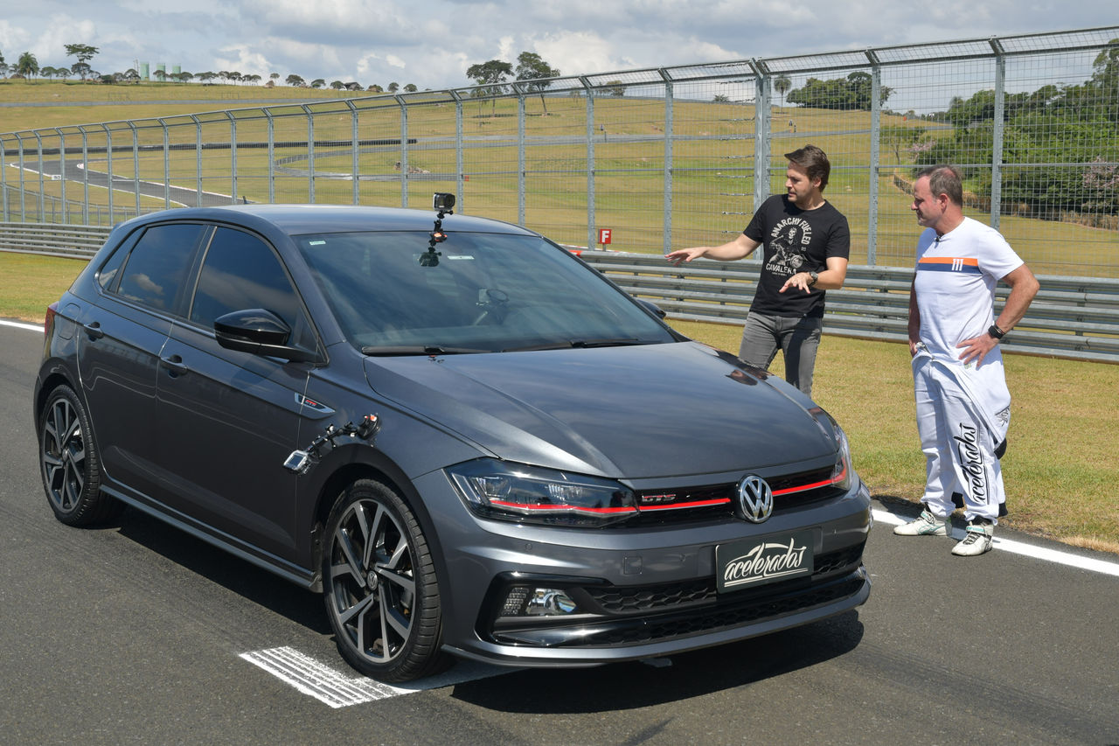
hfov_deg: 43.6
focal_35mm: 45
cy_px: 373
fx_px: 1398
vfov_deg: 29.9
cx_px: 560
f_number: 5.6
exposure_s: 1/500
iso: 125
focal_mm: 30
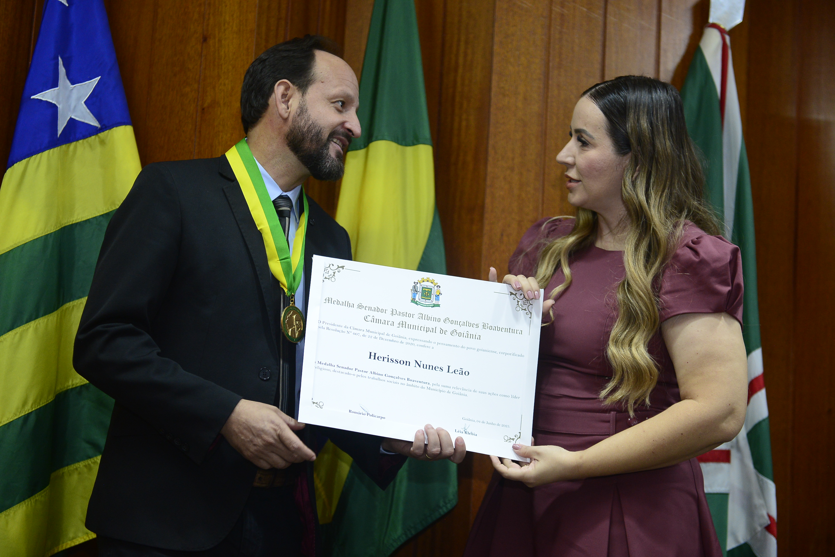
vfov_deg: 19.5
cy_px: 278
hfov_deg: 28.8
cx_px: 418
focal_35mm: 70
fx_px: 1624
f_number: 2.8
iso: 2000
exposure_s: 1/125
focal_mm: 70
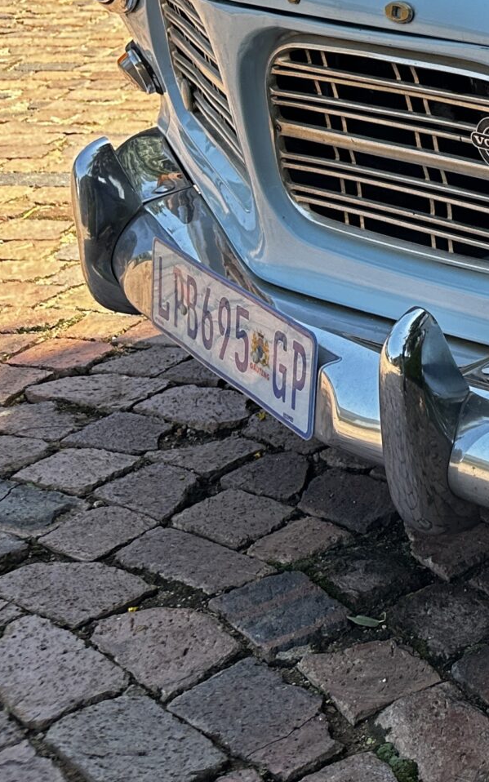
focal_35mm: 68
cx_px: 987
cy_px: 142
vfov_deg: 29.4
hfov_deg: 15.3
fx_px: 1450
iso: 80
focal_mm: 6.86
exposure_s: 1/864
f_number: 1.78
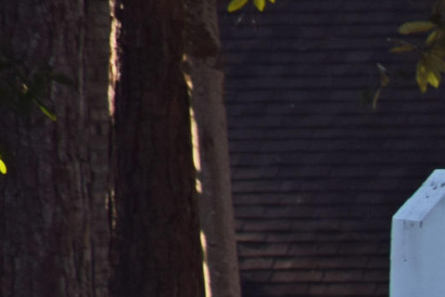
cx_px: 1069
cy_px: 719
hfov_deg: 1.7
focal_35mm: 1198
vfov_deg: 1.1
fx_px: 14812
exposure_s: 1/160
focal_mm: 140
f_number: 6.3
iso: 100
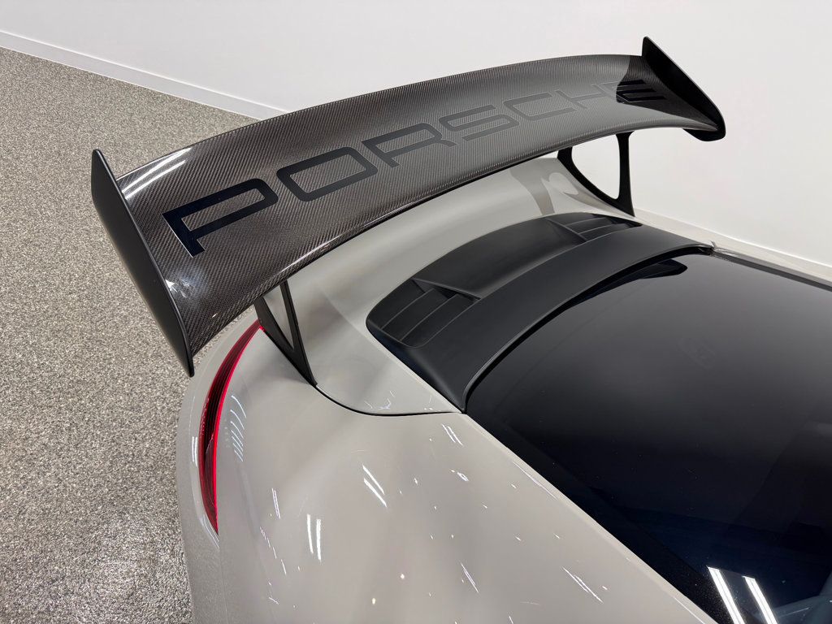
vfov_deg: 56.8
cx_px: 416
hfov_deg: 71.6
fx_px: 577
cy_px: 312
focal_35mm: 24
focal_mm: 6.76
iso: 64
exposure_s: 1/167
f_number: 1.78
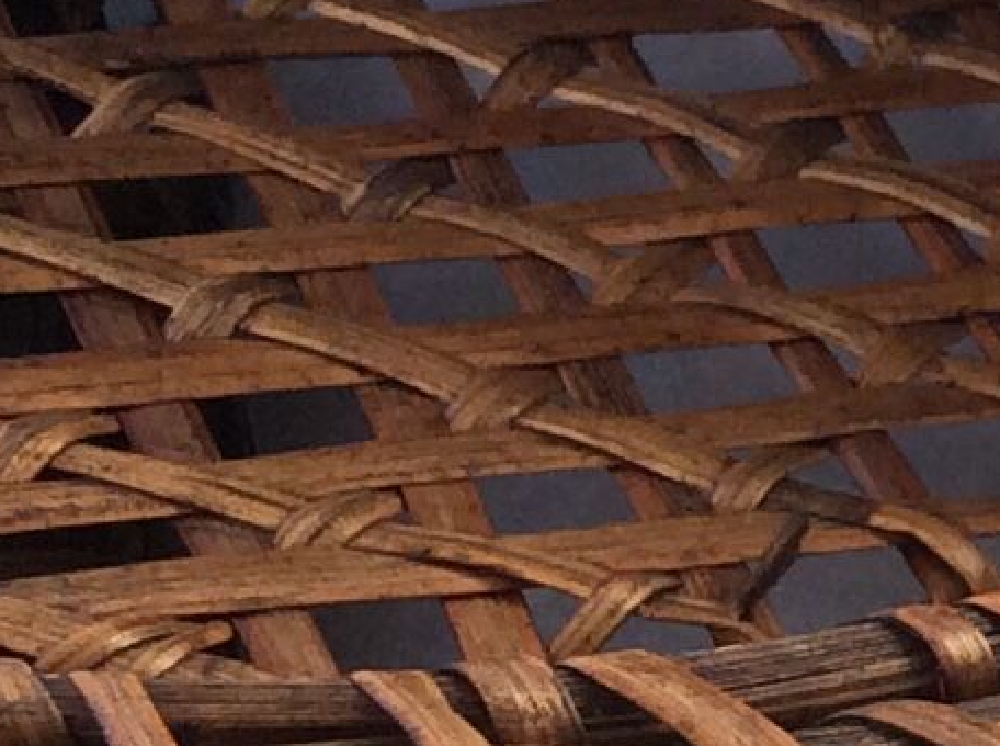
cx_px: 1522
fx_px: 5247
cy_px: 599
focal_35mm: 182
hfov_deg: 10.5
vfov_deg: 8.1
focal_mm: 3.3
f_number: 2.4
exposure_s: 1/50
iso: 40
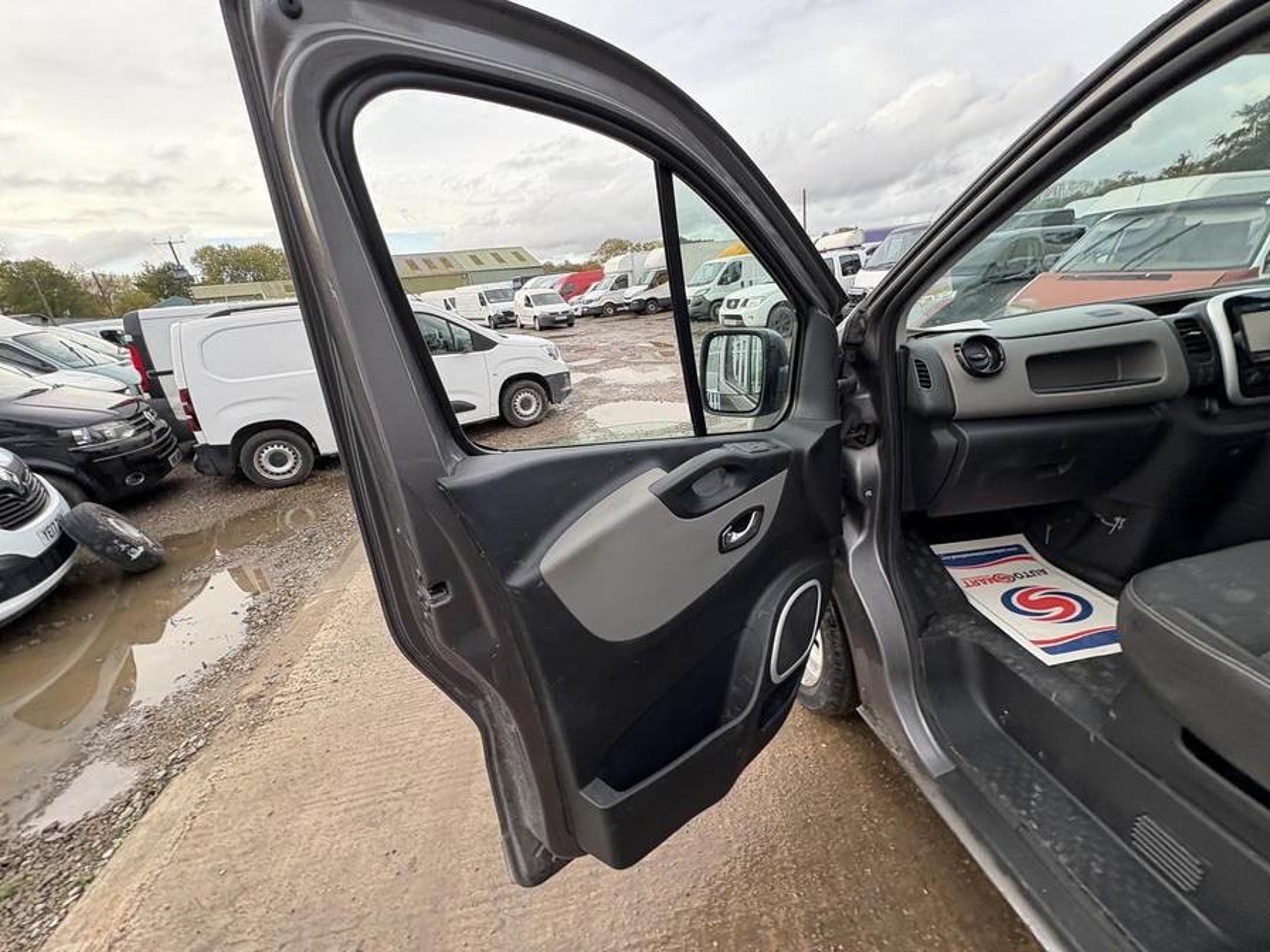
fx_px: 514
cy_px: 476
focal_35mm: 14
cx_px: 635
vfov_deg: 85.7
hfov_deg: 102.1
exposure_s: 1/99
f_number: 2.2
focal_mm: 2.22
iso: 80
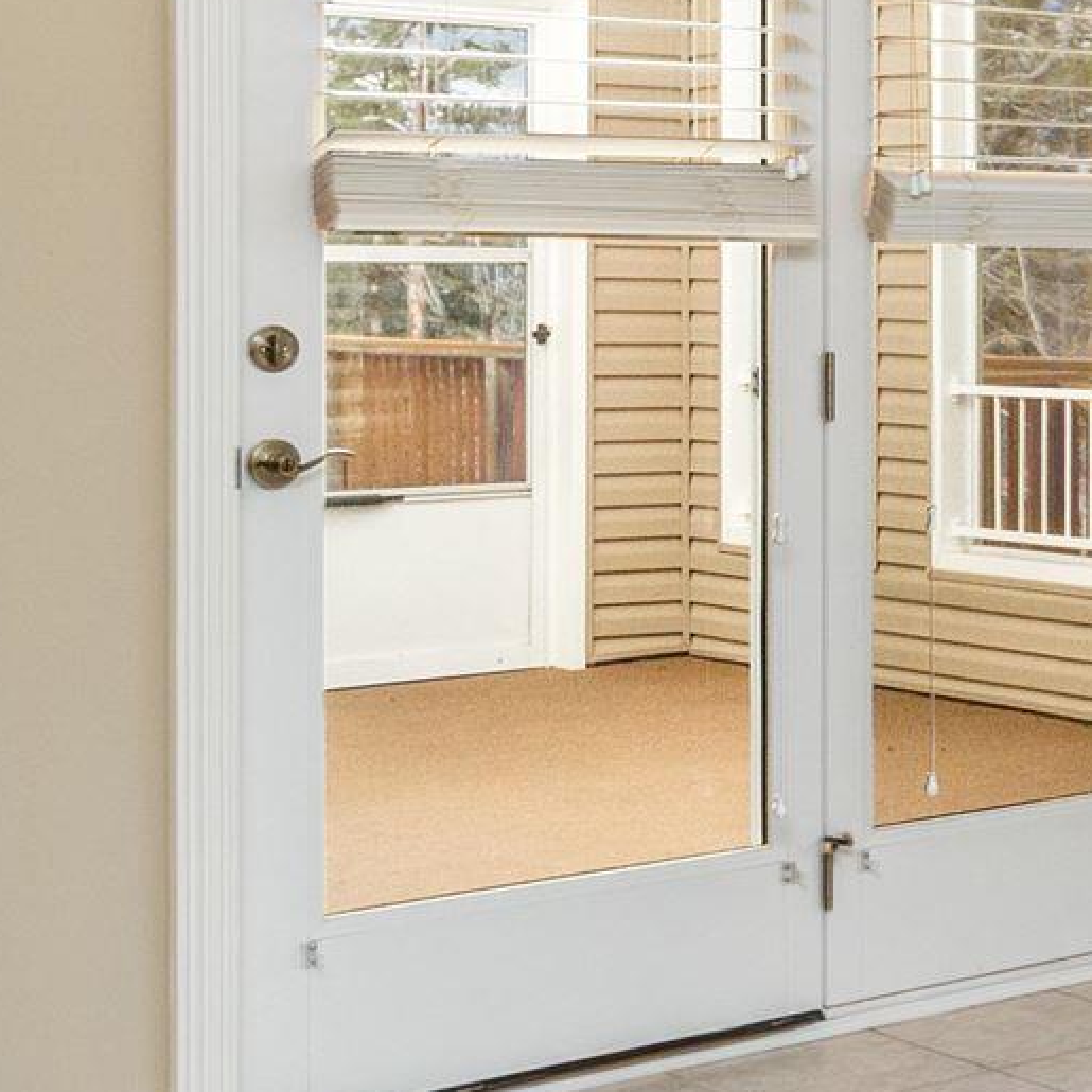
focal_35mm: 76
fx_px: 2712
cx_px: 1783
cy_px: 208
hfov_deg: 19.0
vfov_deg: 22.4
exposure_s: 1/4
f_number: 11
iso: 320
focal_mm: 10
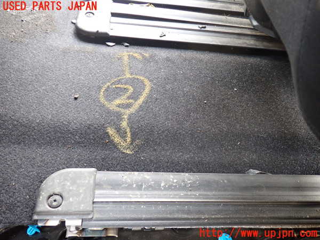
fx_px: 277
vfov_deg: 46.8
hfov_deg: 60.0
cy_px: 120
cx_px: 160
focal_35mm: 30
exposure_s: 1/30
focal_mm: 5.4
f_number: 2.3
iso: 400
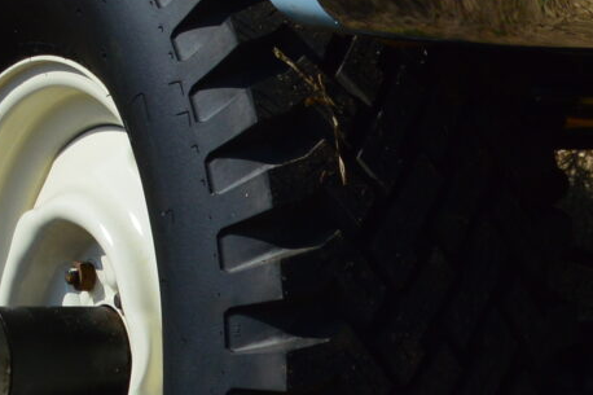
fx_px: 4278
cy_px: -440
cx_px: -370
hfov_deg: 7.7
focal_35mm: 260
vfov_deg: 5.2
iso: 180
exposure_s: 1/500
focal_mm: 31
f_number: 11
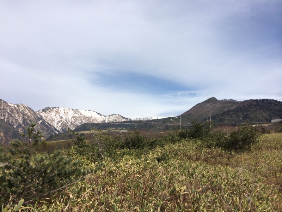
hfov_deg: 60.0
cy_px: 106
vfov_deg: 46.8
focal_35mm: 30
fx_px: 244
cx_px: 141
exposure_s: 1/3425
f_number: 2.2
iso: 40
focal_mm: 4.12
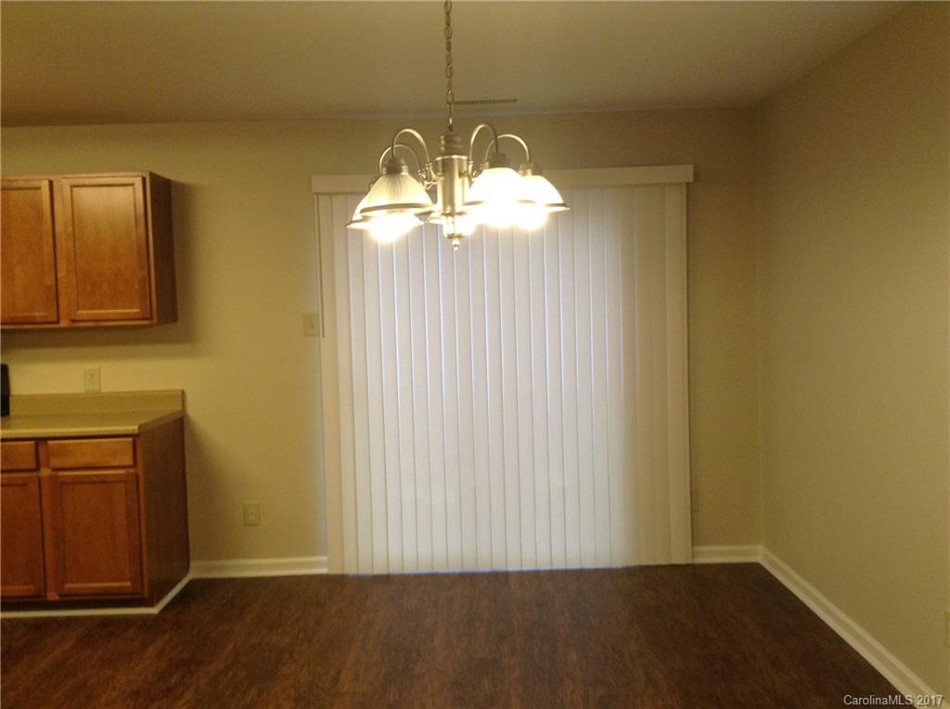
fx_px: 904
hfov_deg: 55.4
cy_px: 354
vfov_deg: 42.8
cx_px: 475
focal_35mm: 33
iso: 64
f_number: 2.4
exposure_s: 1/24
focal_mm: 3.3
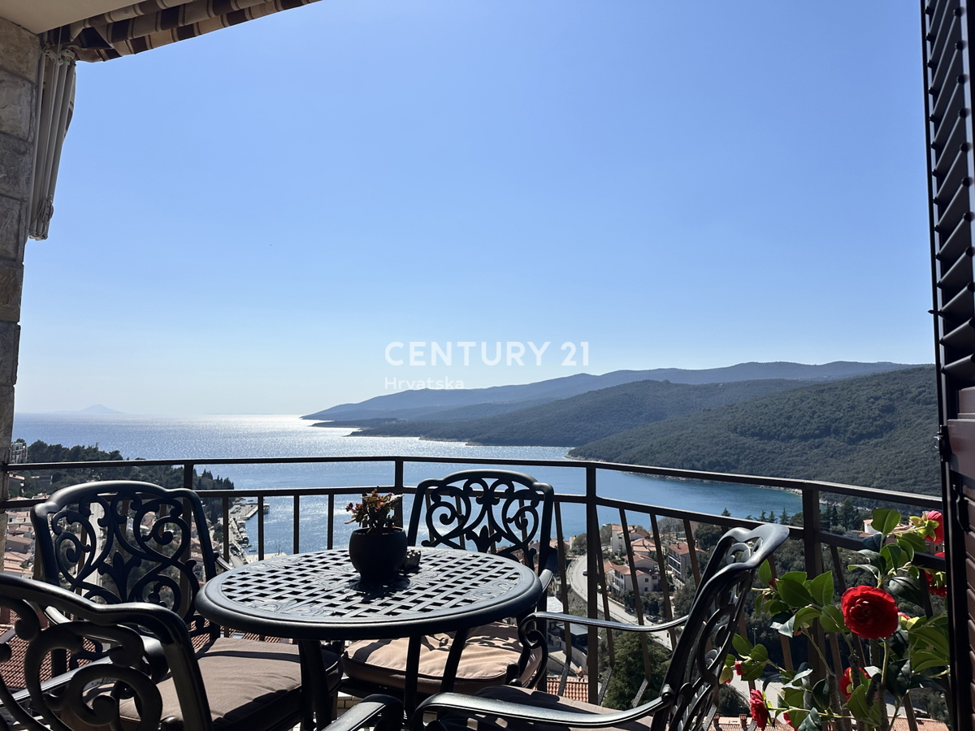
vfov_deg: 56.8
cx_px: 488
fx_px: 676
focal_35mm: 24
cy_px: 366
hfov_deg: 71.6
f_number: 1.78
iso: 80
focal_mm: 6.86
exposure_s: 1/12048
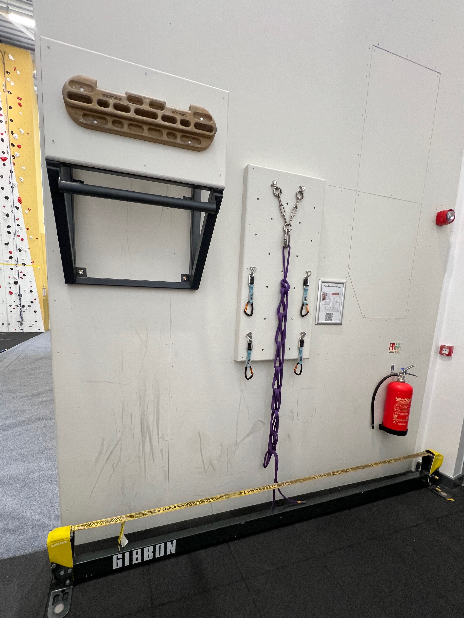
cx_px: 232
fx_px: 232
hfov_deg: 89.9
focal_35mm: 13
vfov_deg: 106.2
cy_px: 309
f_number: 1.8
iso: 160
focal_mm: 1.57
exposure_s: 1/100
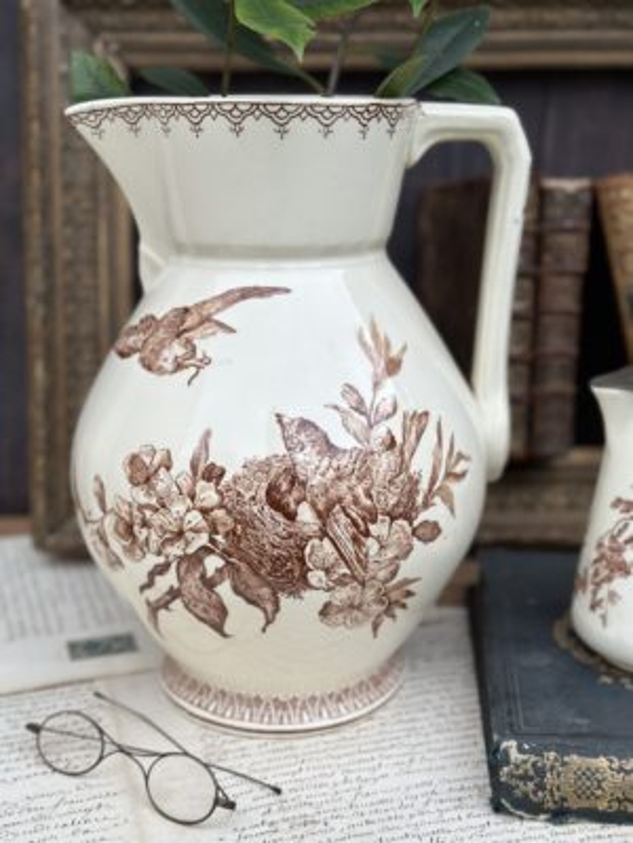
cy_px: 422
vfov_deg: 39.7
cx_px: 316
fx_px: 1170
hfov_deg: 30.3
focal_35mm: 48
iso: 80
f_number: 1.78
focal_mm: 6.86
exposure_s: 1/1085
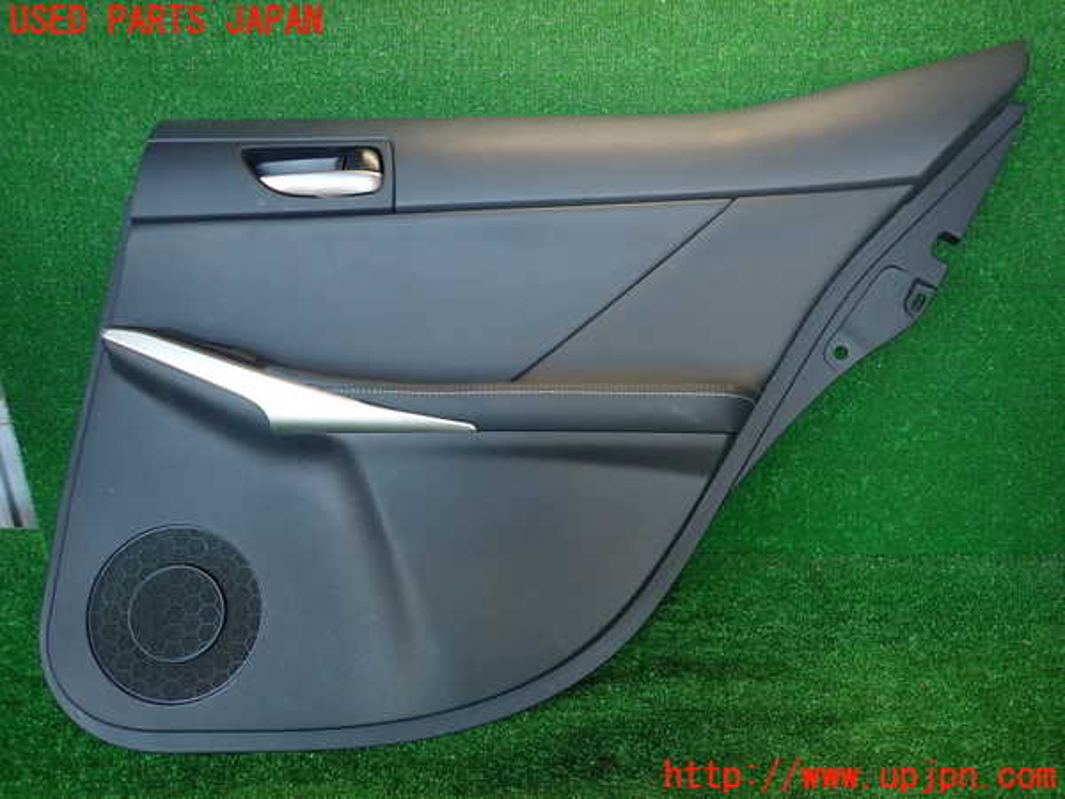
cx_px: 532
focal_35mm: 25
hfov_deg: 69.4
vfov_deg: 54.9
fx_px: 769
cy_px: 400
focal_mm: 4.5
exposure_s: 1/60
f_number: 2
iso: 160
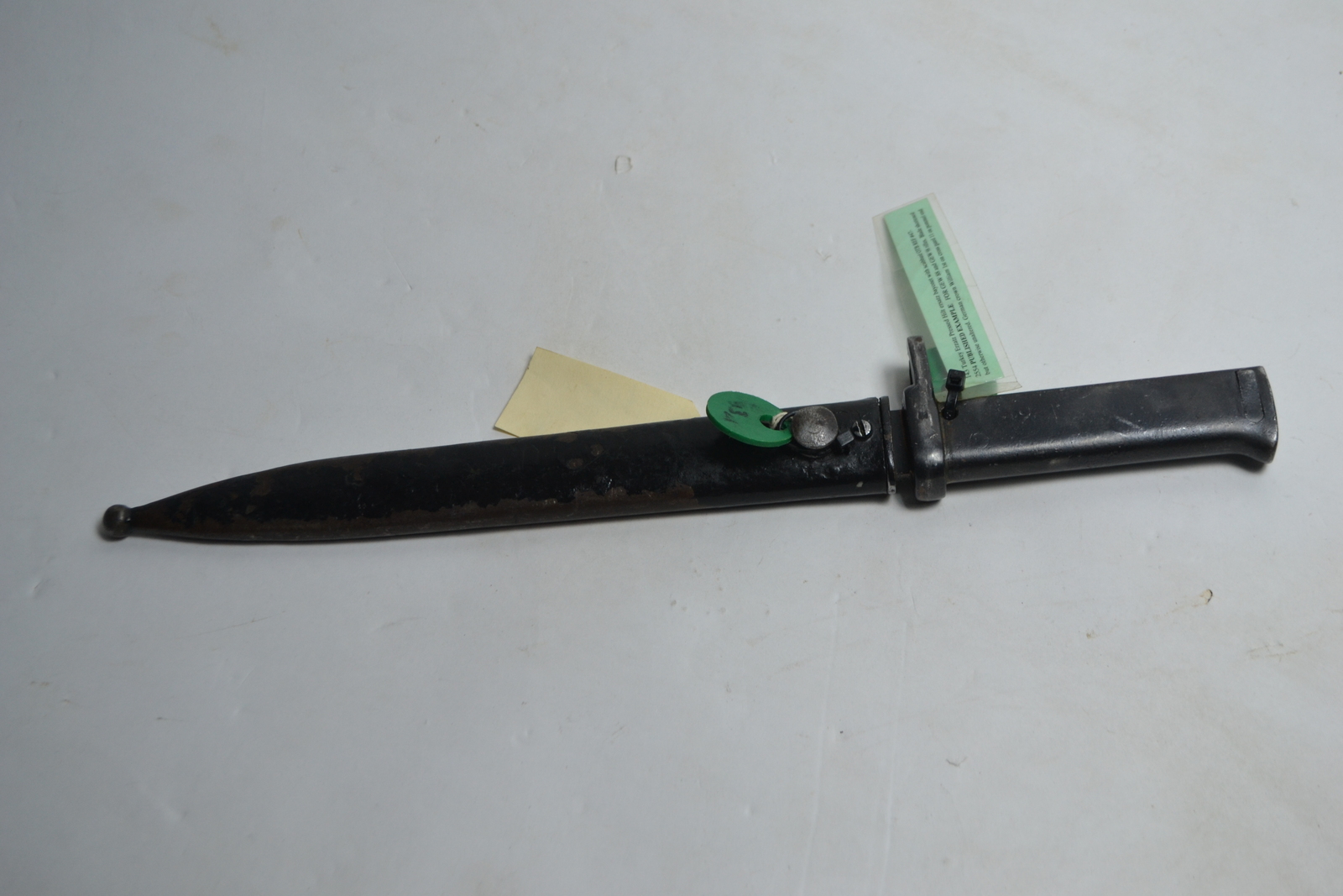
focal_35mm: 48
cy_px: 448
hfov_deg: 41.1
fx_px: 1791
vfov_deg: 28.1
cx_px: 672
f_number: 4.8
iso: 400
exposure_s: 1/20
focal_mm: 32
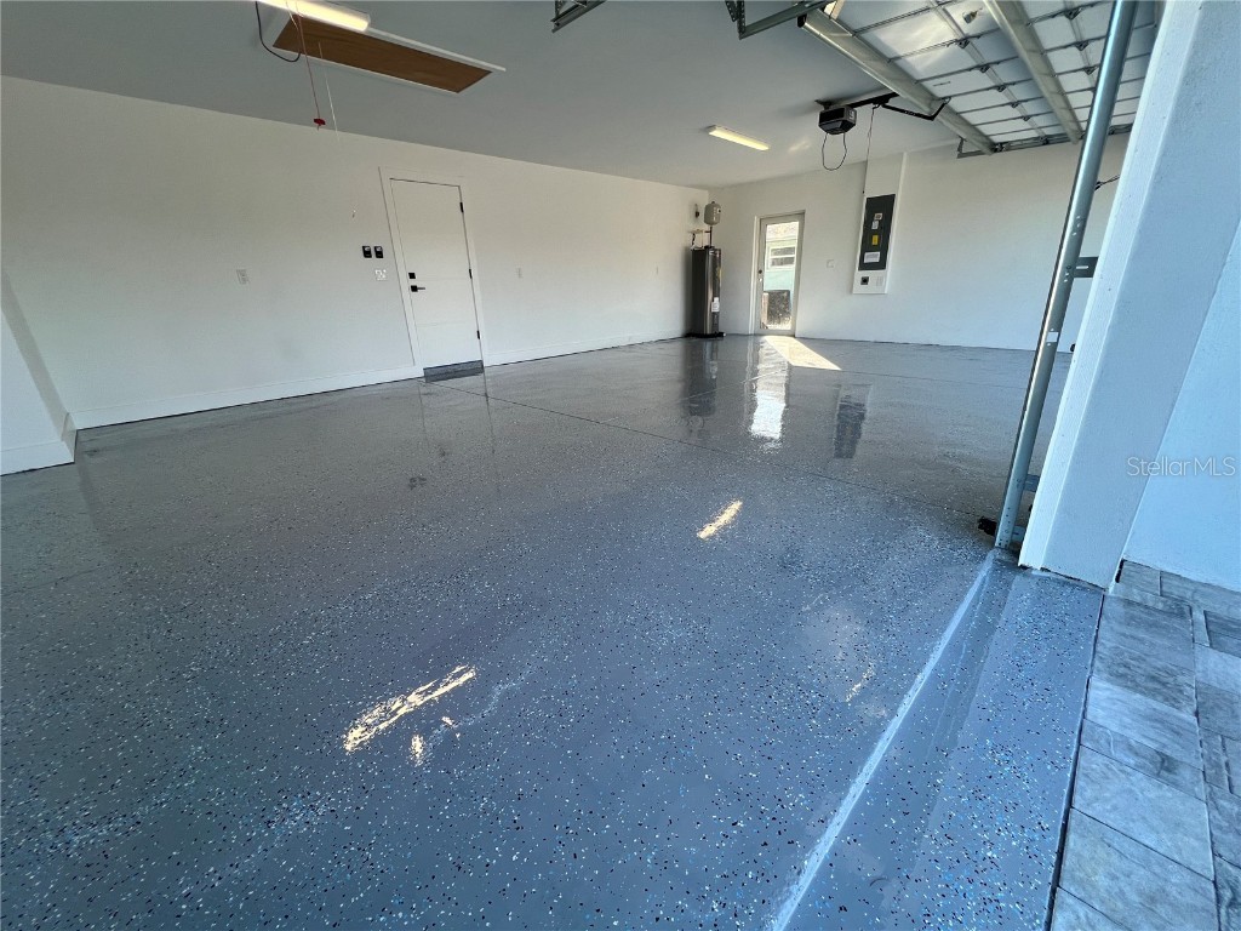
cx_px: 620
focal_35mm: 13
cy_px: 466
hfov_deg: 106.2
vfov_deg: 89.9
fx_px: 466
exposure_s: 1/171
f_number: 1.8
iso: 32
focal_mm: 1.57
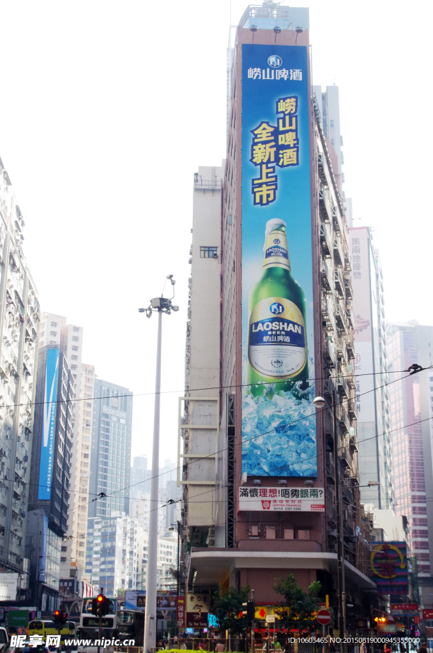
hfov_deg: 25.9
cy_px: 326
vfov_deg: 38.3
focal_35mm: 52
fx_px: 943
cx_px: 216
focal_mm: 35
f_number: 13
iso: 400
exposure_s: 1/125
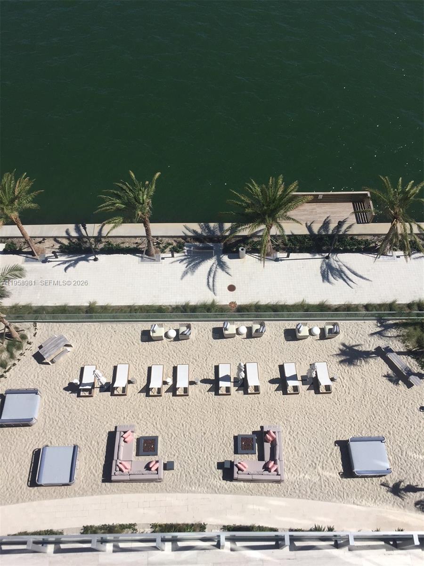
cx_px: 212
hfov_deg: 48.2
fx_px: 474
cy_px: 283
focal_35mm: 29
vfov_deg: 61.7
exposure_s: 1/3597
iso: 32
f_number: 2.2
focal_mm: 4.15
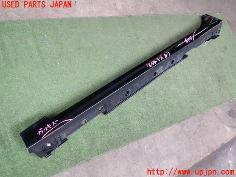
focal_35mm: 30
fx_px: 205
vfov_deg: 46.8
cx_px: 118
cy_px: 88
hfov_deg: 60.0
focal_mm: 5.4
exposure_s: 1/125
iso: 160
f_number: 2.3
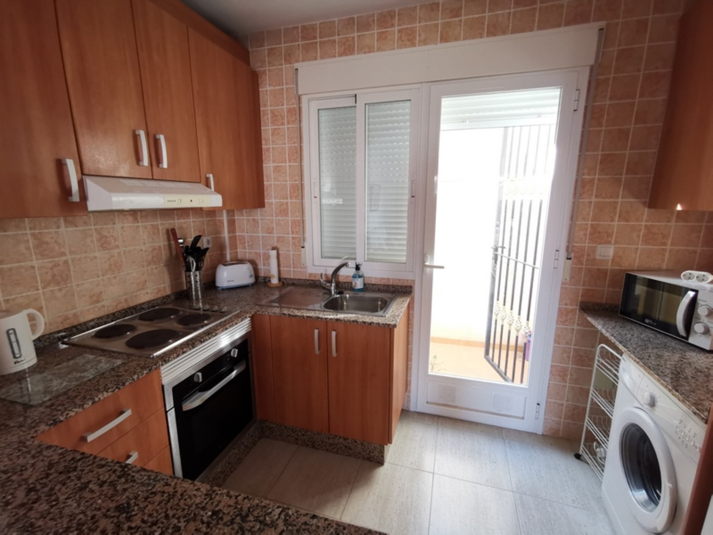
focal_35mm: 16
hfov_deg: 94.5
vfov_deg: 78.1
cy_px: 268
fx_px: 330
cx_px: 356
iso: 400
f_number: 2.2
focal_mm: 2.35
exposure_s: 1/100
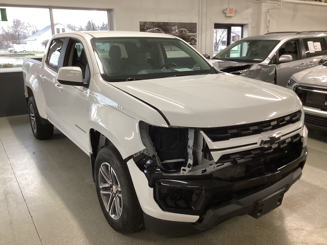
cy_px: 122
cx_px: 164
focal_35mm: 31
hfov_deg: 58.4
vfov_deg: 45.4
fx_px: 293
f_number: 2.4
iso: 200
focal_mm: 3.3
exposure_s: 1/60
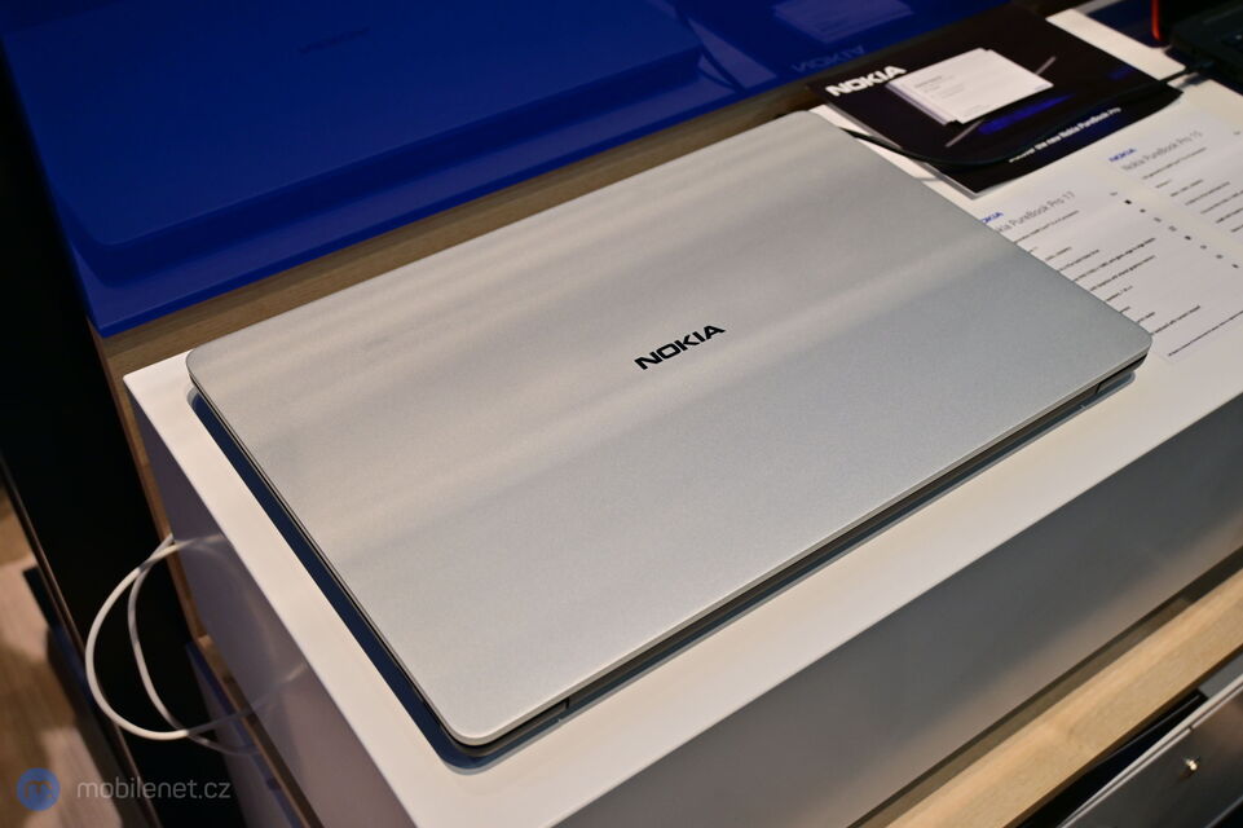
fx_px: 1268
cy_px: 414
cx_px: 622
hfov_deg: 52.2
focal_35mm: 37
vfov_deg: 36.1
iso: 250
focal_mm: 24.5
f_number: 4.5
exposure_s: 1/100
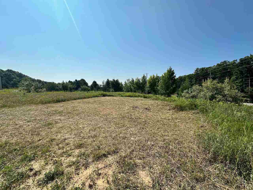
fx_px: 102
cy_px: 95
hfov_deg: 102.1
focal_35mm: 14
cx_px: 126
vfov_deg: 85.7
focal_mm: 2.22
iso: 50
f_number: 2.2
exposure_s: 1/3300
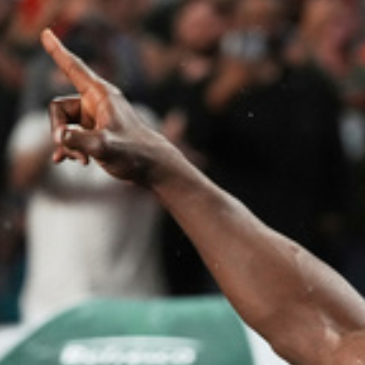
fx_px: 4259
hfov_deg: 4.9
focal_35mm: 357
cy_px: 414
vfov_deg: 4.9
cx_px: 497
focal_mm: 118
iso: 5000
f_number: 3.5
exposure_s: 1/3200
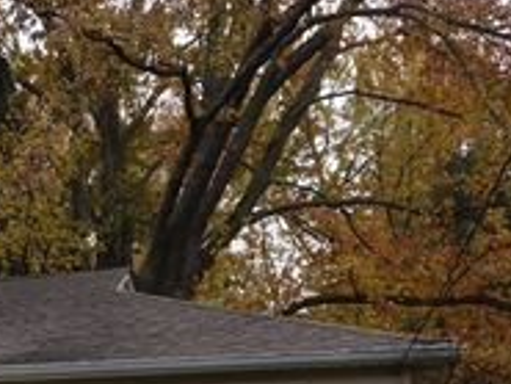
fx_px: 1152
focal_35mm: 78
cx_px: -146
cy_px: 407
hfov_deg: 22.5
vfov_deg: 18.3
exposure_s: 1/80
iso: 100
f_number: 8
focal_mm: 20
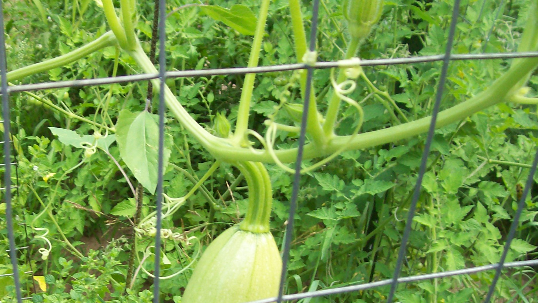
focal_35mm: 60
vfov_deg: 19.9
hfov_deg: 34.4
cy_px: 237
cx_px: 155
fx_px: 856
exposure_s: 1/162
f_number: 2.7
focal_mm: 6
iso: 80
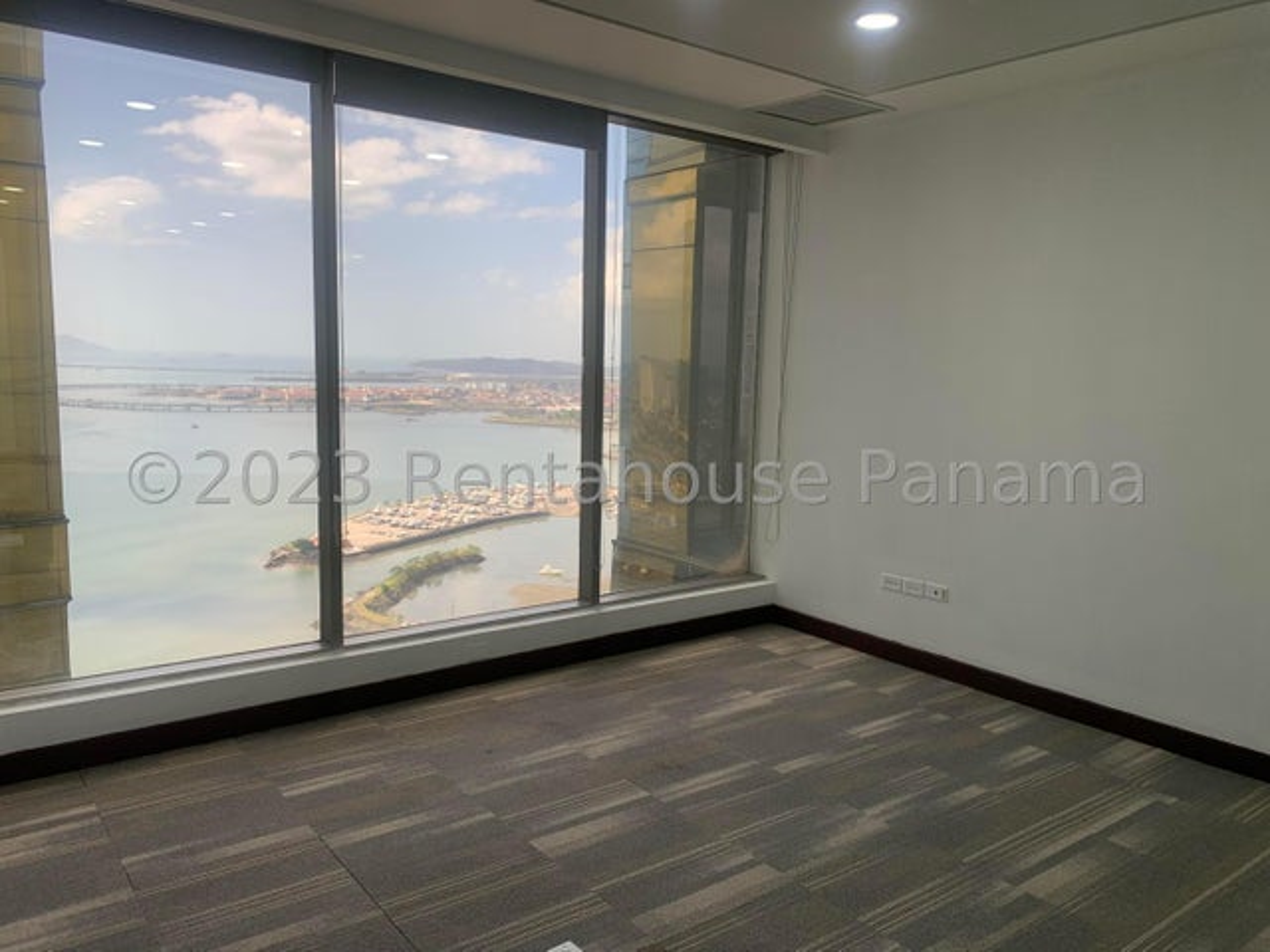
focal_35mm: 26
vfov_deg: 53.1
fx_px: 954
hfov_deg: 67.3
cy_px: 476
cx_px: 635
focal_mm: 4.25
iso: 25
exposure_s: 1/204
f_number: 1.8
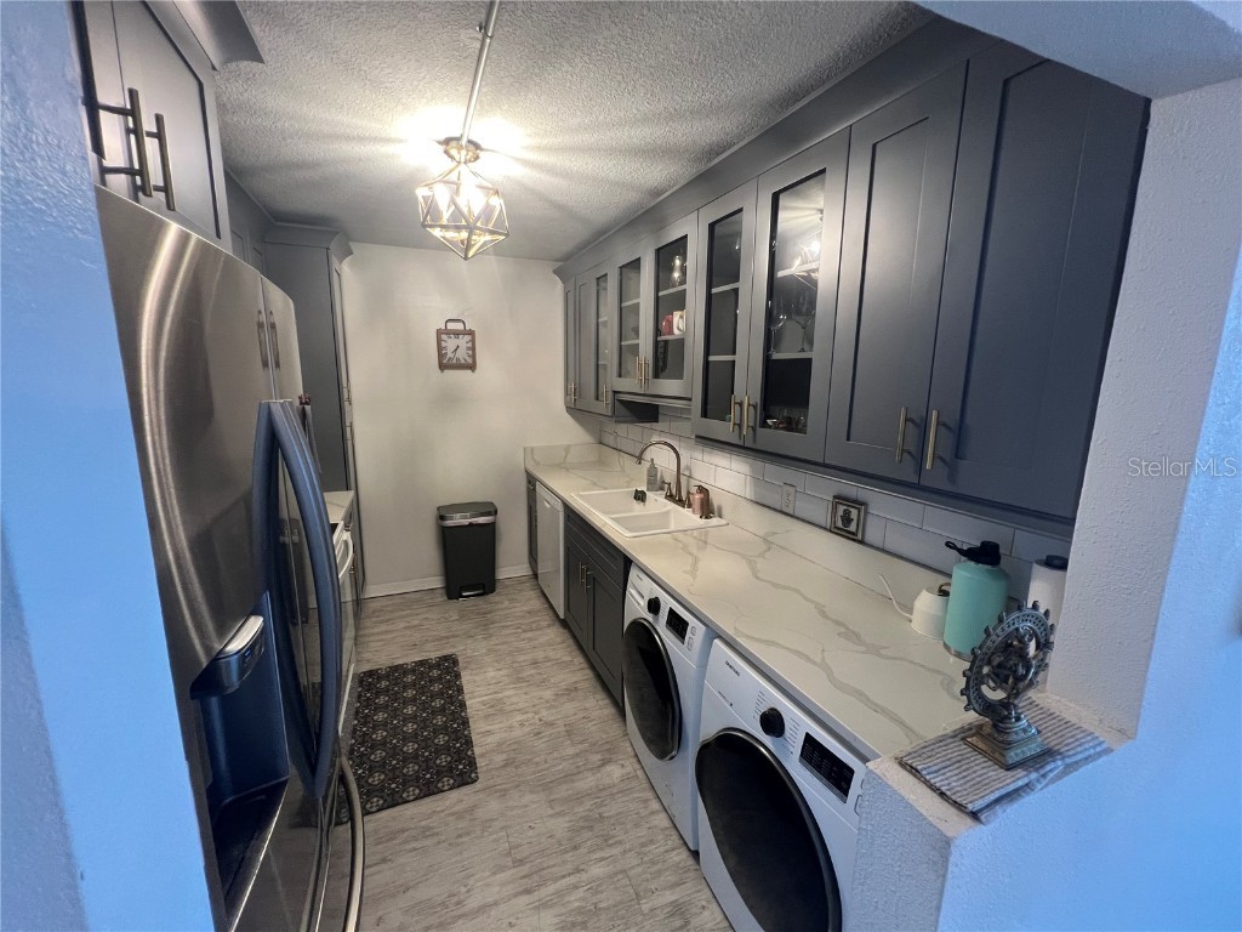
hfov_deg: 106.2
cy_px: 466
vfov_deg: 89.9
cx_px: 621
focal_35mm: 13
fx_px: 466
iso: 200
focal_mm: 1.57
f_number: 1.8
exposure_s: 1/60
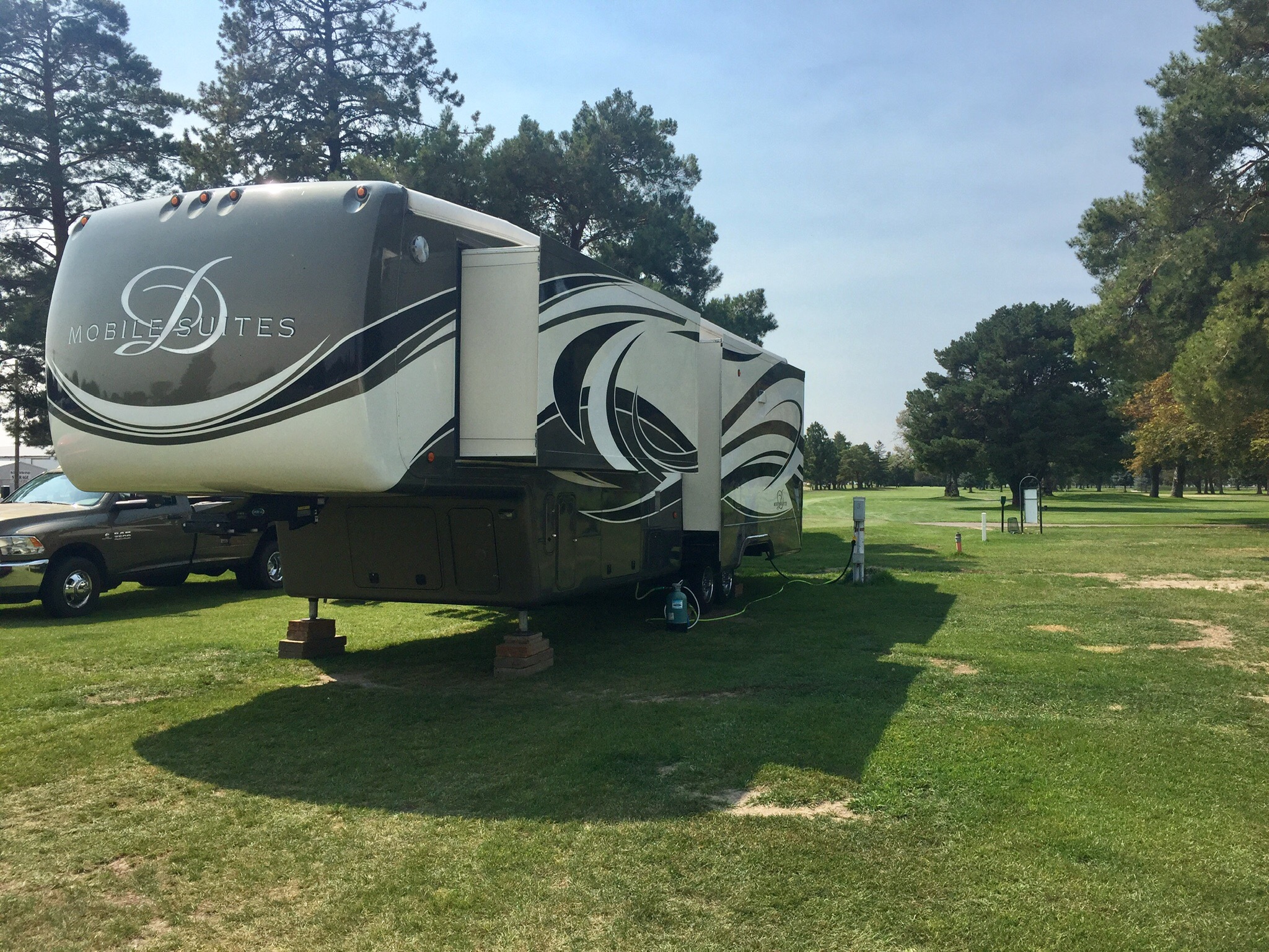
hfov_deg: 61.7
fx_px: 1063
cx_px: 634
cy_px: 476
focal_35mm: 29
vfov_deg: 48.2
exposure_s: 1/2825
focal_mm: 4.15
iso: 32
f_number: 2.2
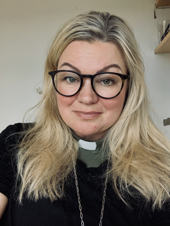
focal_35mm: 32
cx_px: 85
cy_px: 113
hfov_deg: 44.2
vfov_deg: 56.8
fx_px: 210
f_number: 2.2
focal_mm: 2.87
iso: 100
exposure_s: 1/60
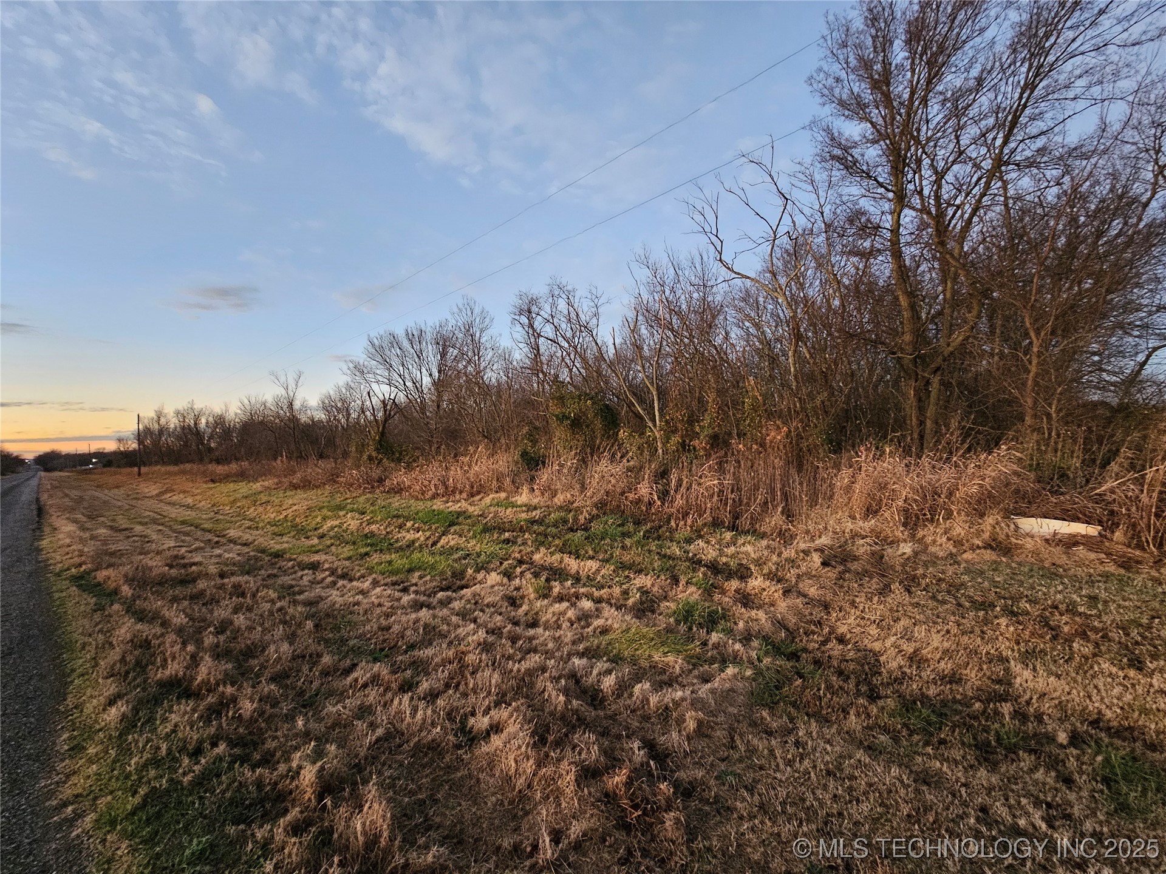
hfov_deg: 106.2
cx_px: 583
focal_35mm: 13
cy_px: 437
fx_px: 438
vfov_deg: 89.9
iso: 640
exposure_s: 1/24
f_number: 2.2
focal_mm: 2.2
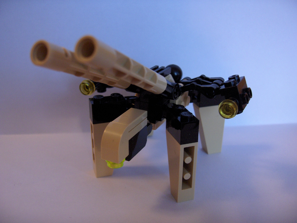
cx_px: 148
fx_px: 335
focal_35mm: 39
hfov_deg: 47.9
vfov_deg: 36.8
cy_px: 112
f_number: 2.8
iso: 200
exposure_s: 1/11.5
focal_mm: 8
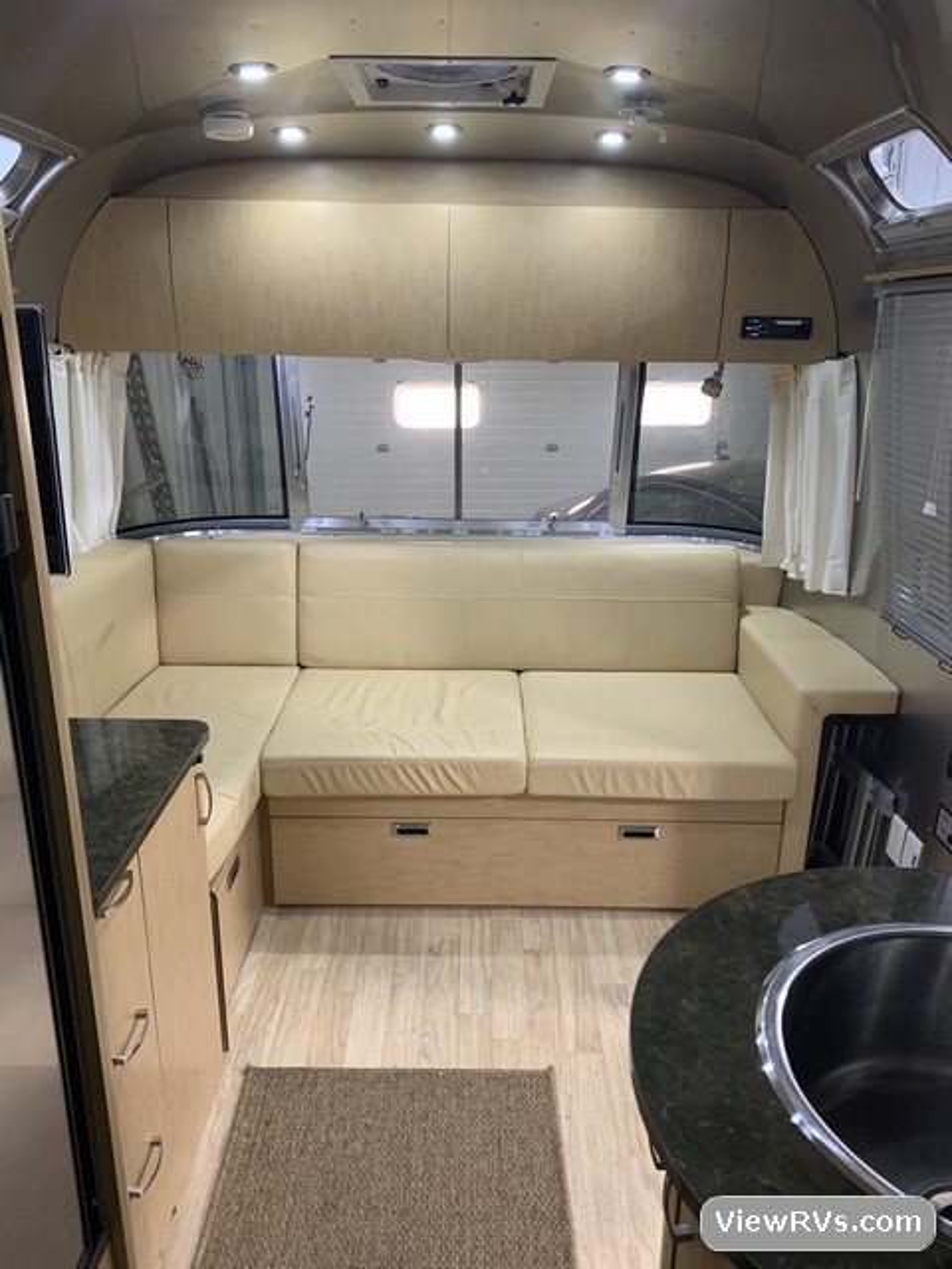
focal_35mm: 26
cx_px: 476
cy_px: 634
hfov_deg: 53.1
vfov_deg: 67.3
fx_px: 953
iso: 250
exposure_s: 1/42
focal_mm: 4.25
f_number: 1.8
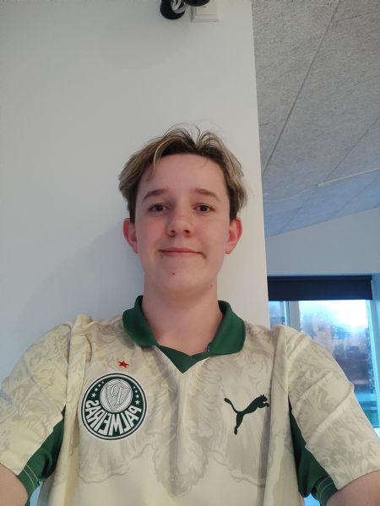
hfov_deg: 66.0
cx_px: 190
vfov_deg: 81.7
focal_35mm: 20
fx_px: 292
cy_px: 253
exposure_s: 1/25
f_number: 2.45
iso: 427
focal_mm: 3.49
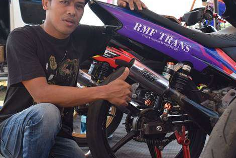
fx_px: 425
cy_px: 71
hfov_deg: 30.8
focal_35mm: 65
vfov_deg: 21.0
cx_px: 79
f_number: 7.1
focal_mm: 29
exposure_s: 1/200
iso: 400
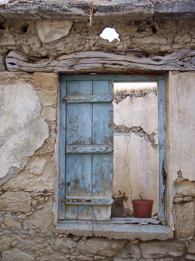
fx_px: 293
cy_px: 130
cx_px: 98
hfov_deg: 36.8
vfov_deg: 47.9
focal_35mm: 39
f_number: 3.4
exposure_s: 1/250
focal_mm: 8
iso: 100
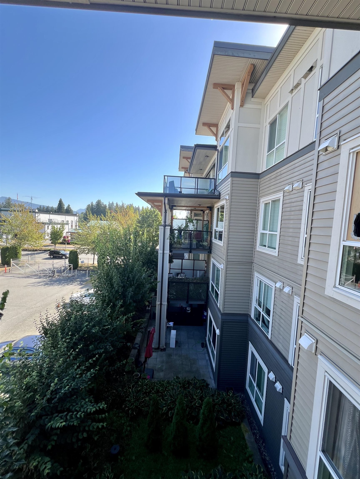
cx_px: 180
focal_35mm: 13
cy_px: 240
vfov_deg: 106.2
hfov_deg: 89.9
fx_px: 180
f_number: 1.8
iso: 32
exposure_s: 1/354
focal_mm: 1.57
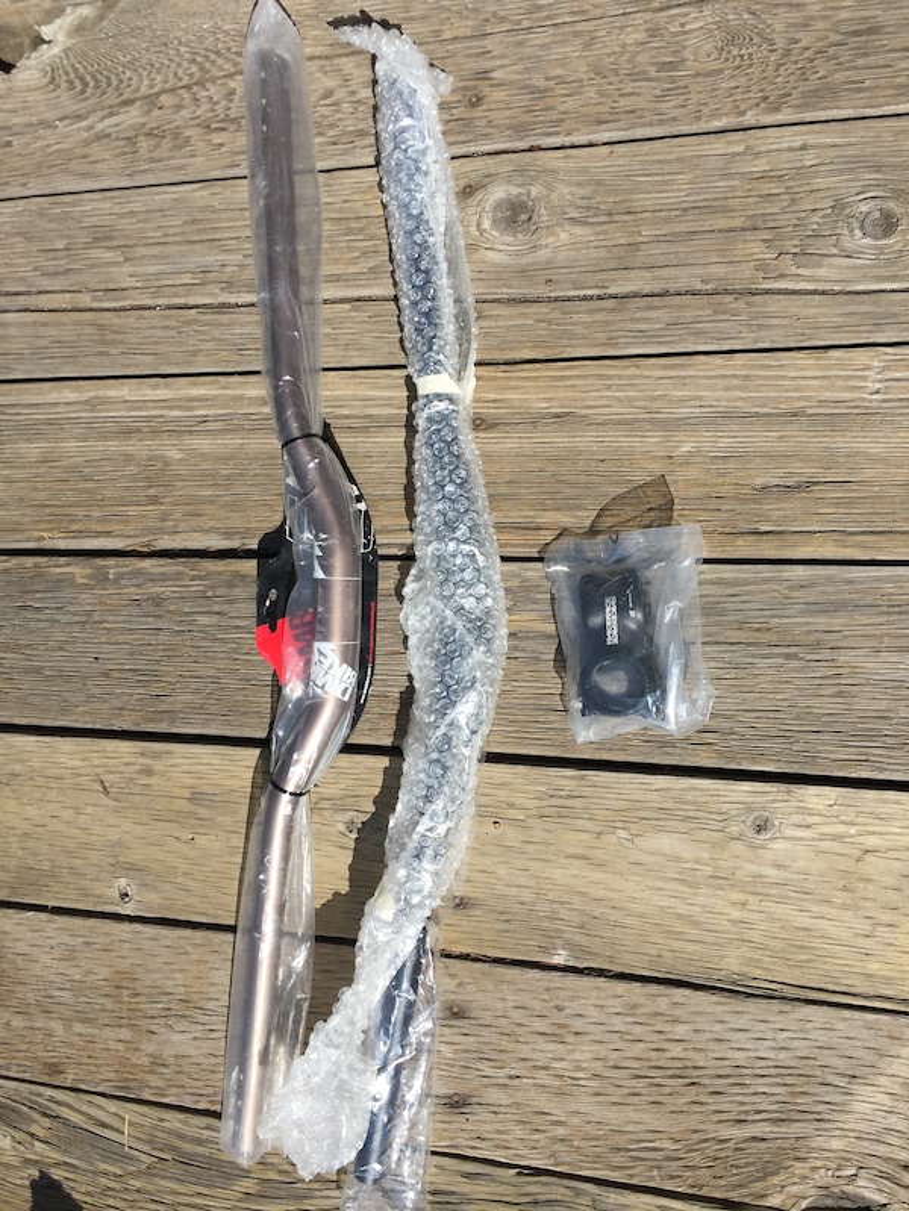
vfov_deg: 61.7
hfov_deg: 48.2
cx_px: 454
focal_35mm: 29
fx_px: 1015
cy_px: 606
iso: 32
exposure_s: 1/3049
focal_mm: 4.15
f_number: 2.2
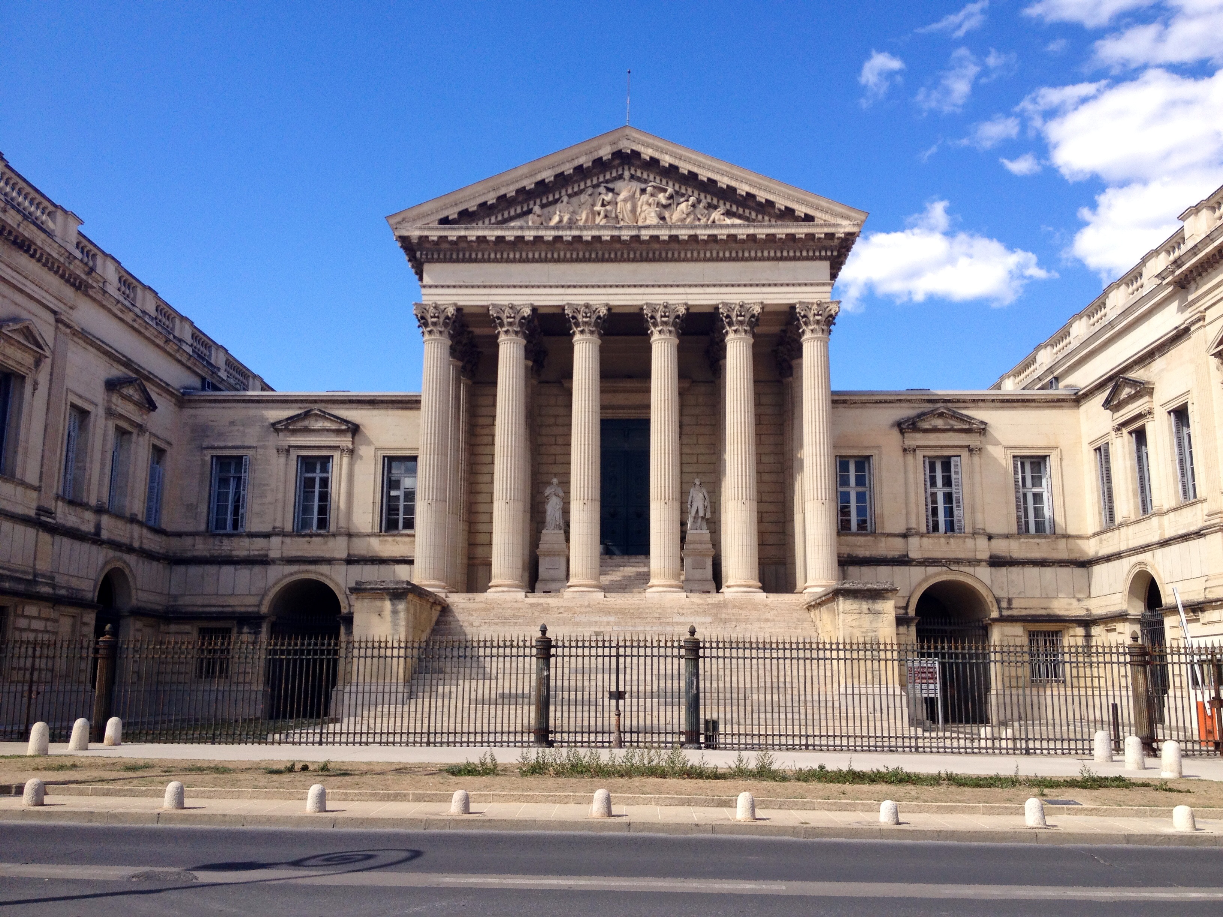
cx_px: 612
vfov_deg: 40.7
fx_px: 1237
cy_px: 458
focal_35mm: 35
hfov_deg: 52.6
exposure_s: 1/1126
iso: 50
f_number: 2.4
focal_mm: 4.28
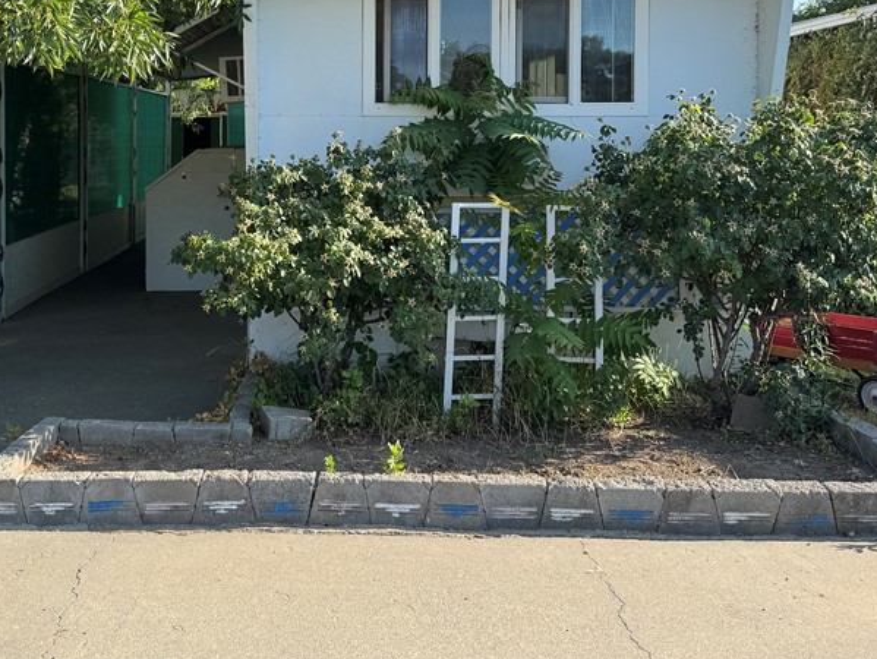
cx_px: 322
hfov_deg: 45.3
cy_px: 136
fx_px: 1039
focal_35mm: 41
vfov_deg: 34.2
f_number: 1.78
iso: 80
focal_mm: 6.76
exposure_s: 1/1818
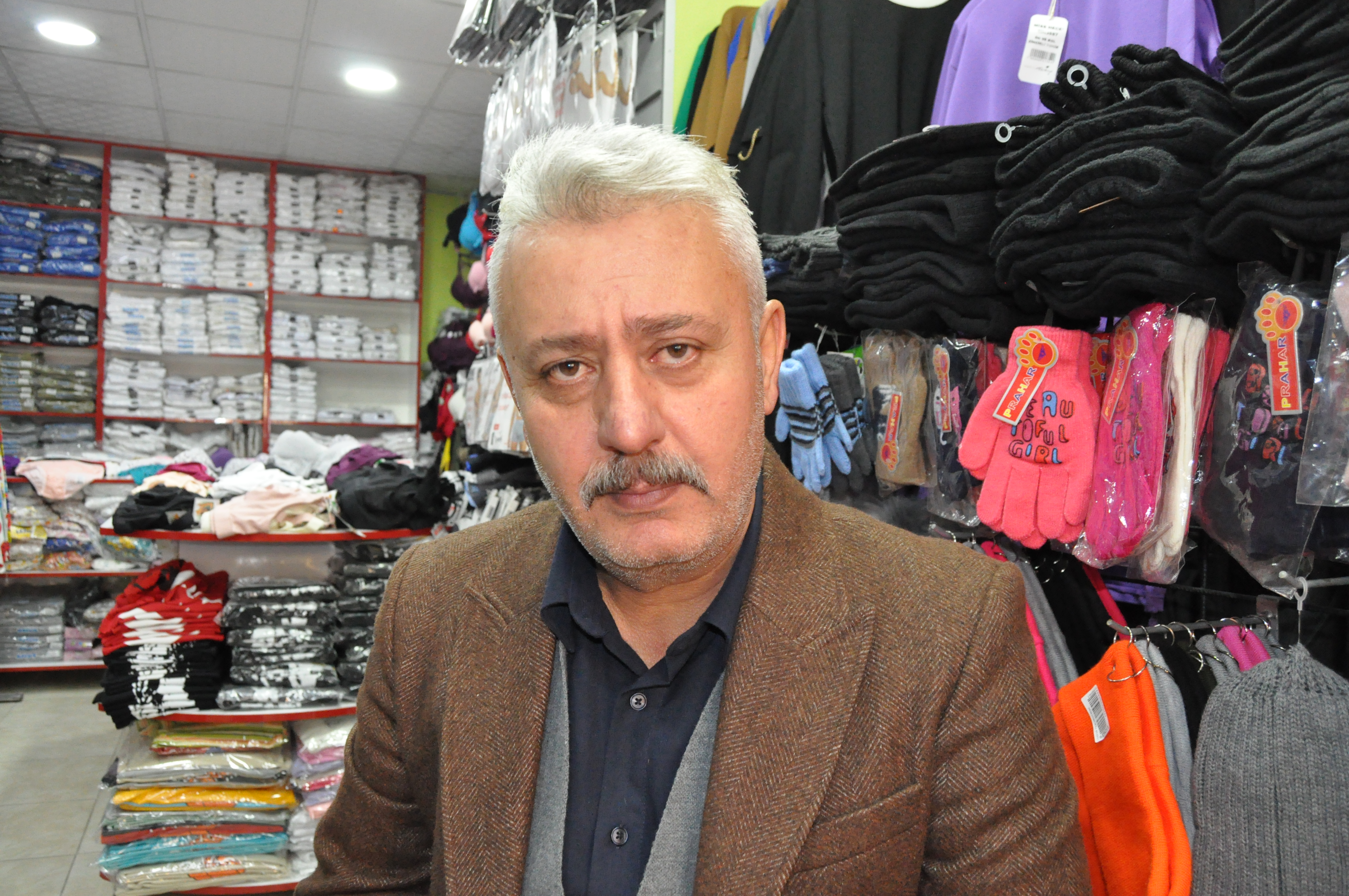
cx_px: 674
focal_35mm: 27
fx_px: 1011
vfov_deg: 47.8
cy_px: 448
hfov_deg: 67.4
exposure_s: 1/60
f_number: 5.6
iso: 3200
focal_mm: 18
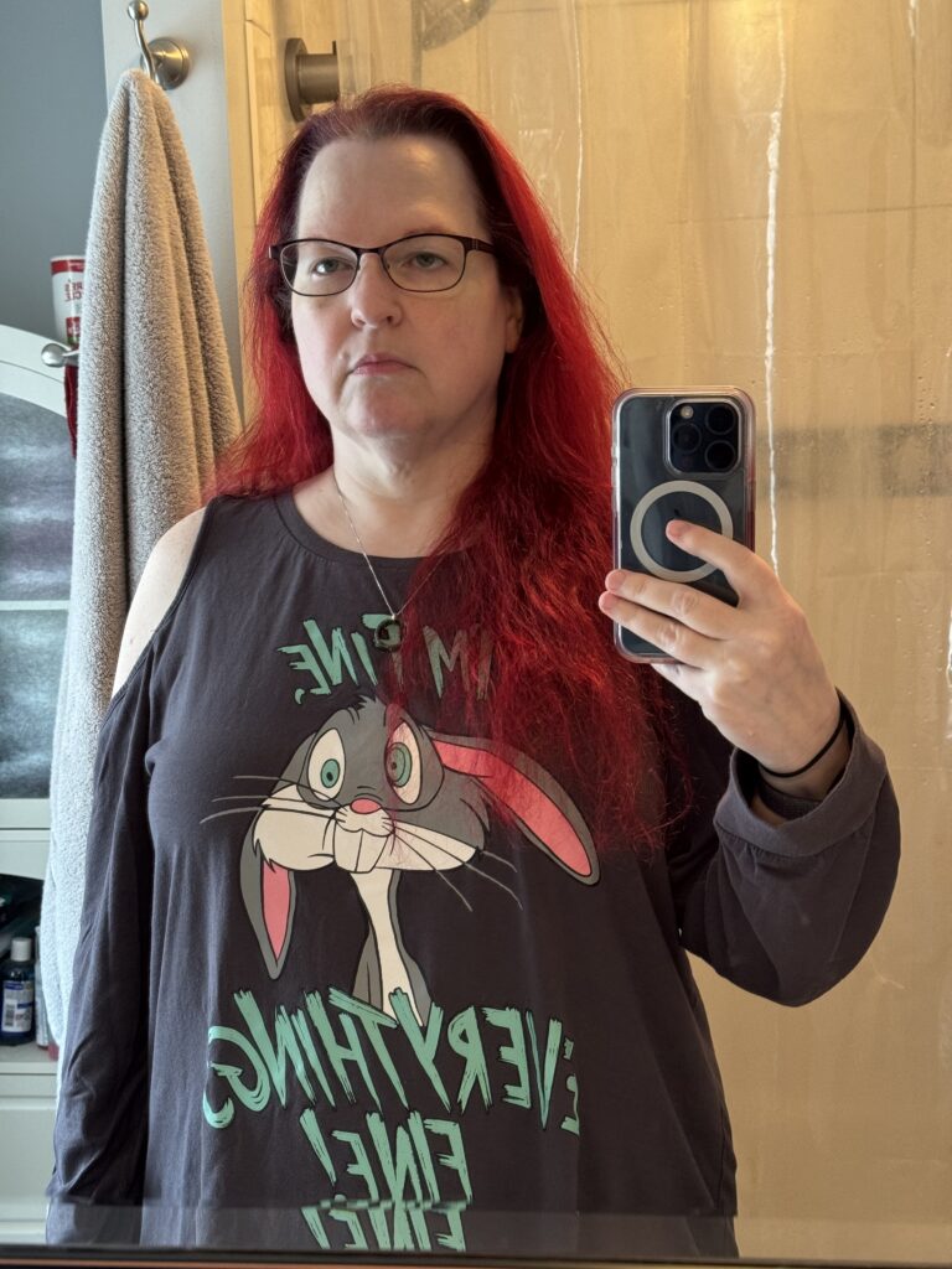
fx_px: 1760
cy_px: 634
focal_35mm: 48
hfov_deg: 30.3
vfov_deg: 39.7
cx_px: 476
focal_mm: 6.76
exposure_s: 1/40
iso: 250
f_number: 1.78
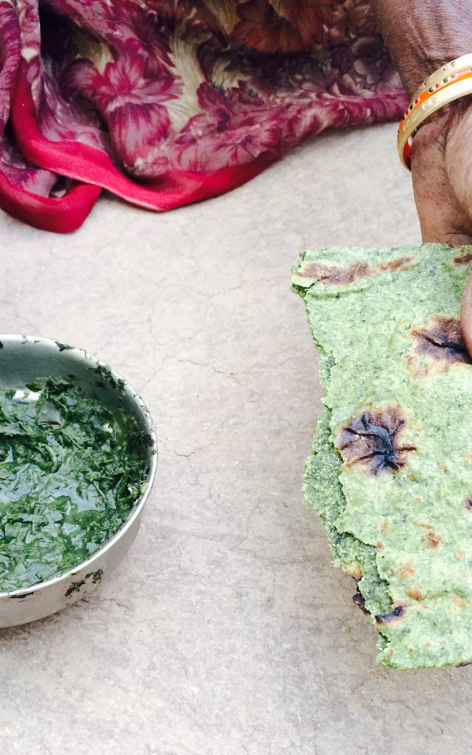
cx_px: 243
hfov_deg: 30.5
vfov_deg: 47.2
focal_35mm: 42
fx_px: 864
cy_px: 383
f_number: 2.2
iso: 50
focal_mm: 4.15
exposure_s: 1/30
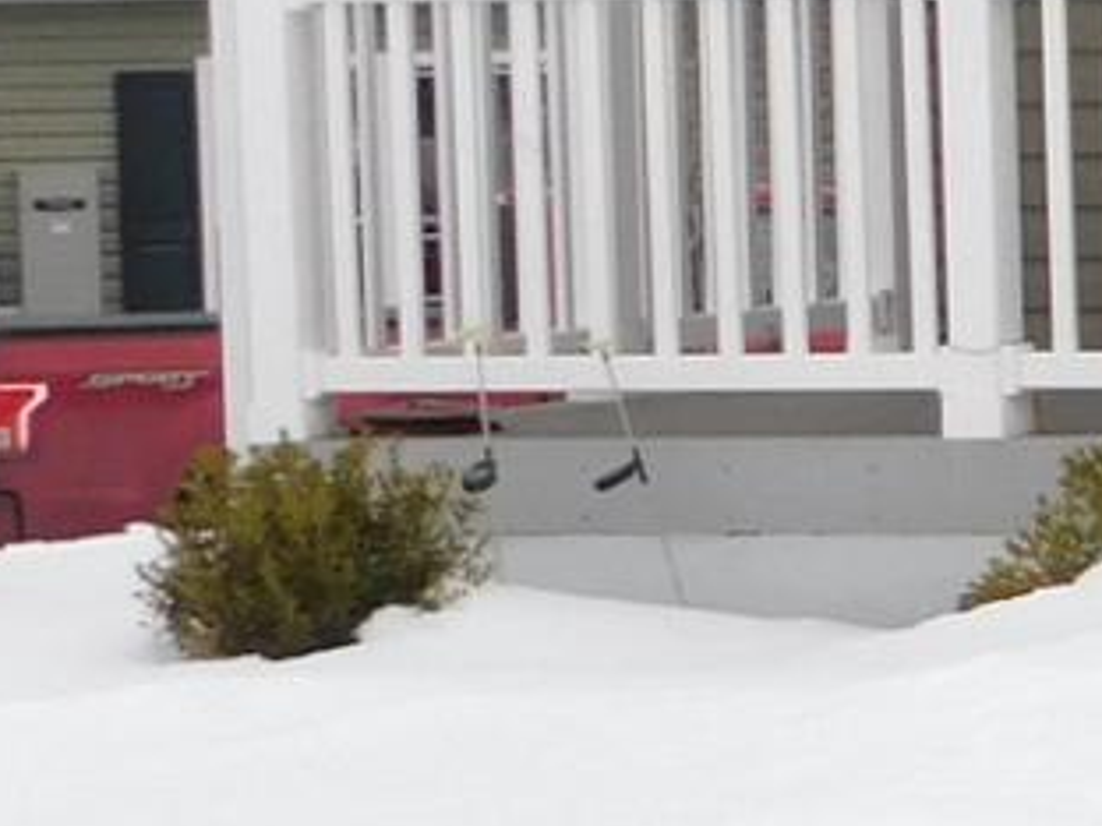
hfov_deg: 7.4
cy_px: 374
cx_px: 3232
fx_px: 7513
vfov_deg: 6.3
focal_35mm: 236
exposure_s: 1/640
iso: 125
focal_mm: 6.3
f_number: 3.5
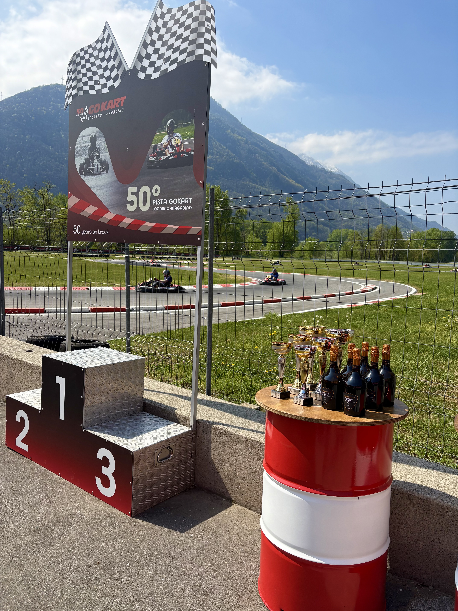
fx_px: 459
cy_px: 306
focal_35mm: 26
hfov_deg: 53.1
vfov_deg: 67.3
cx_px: 229
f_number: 1.6
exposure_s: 1/3448
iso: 50
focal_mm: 5.96
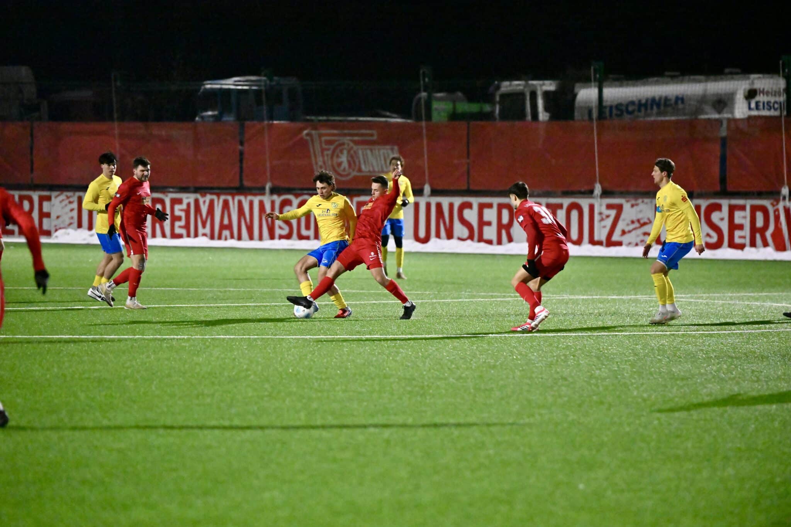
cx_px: 396
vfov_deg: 6.9
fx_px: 4394
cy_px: 264
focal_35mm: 200
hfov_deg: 10.3
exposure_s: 1/1250
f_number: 3.2
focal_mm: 200
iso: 10000
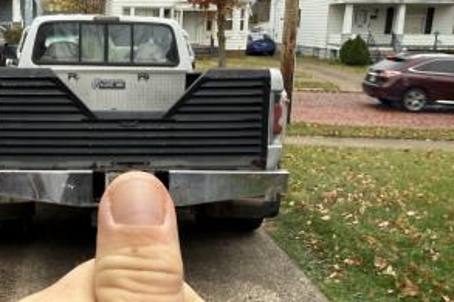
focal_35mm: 43
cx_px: 110
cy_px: 161
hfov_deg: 43.9
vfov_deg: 31.1
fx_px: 542
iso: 64
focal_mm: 2.22
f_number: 2.2
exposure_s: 1/99
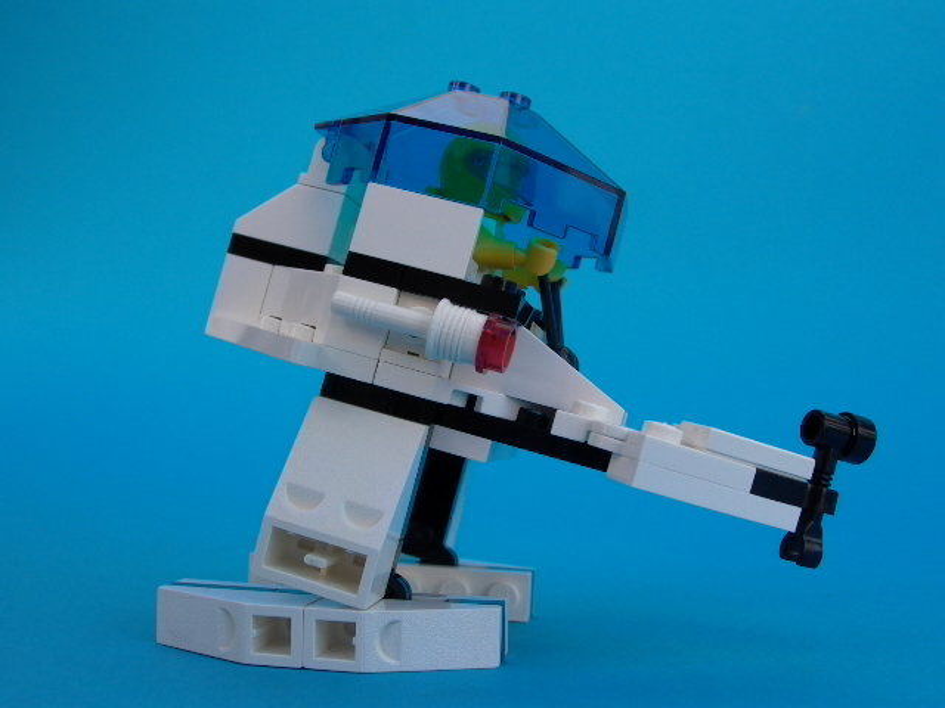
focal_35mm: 38
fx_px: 1037
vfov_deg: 37.7
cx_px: 472
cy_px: 354
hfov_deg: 49.0
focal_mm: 7.62
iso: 100
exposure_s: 1/245
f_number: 4.14
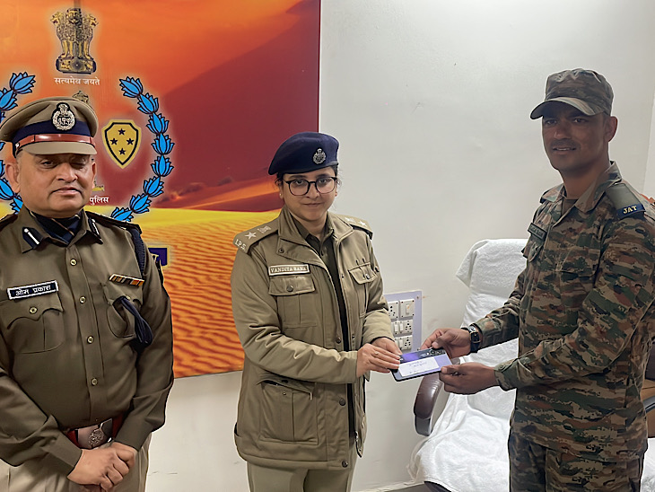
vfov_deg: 44.2
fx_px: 606
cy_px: 246
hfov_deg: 56.8
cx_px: 328
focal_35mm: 32
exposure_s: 1/114
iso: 160
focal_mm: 4.2
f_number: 1.6
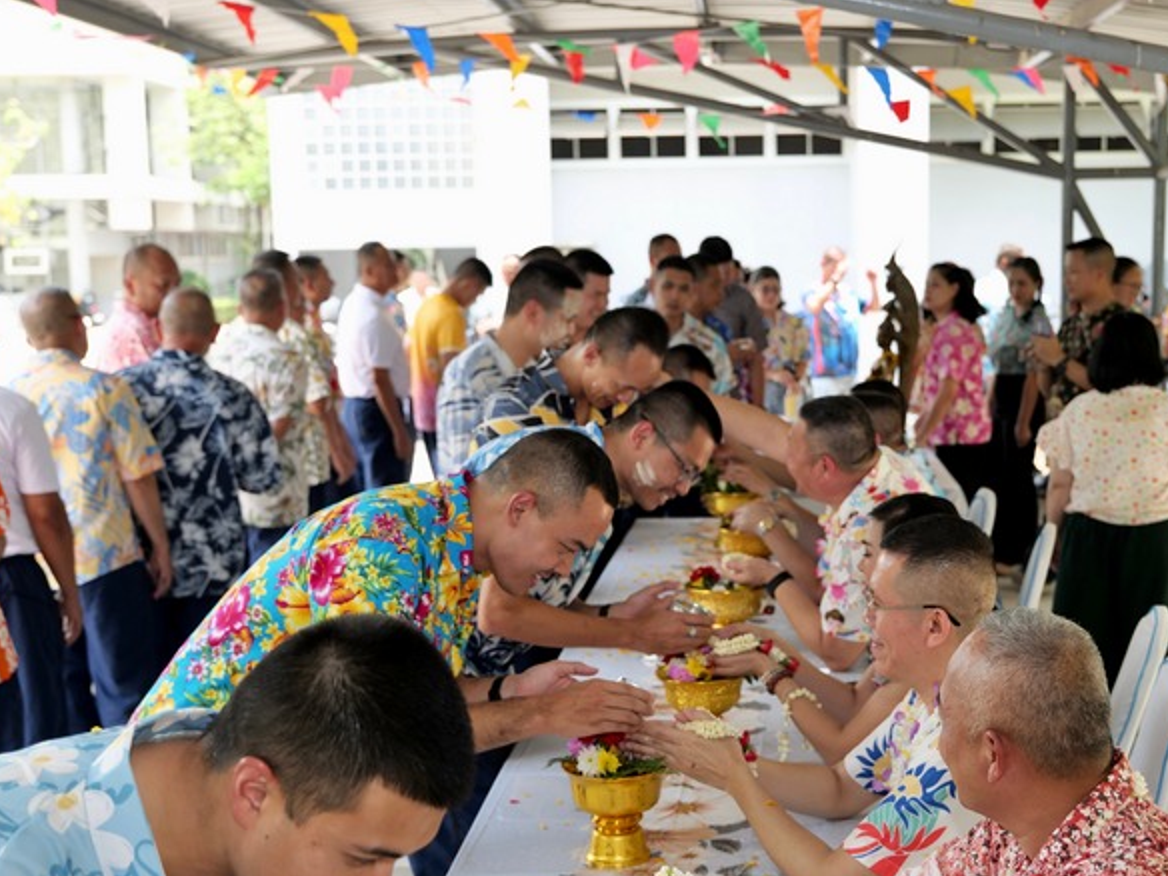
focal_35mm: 50
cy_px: 499
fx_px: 1687
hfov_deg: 37.9
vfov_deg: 29.1
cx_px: 746
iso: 100
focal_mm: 38
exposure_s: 1/50
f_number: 4
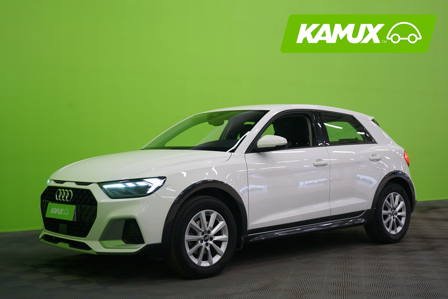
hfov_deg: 41.1
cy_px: 150
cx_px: 224
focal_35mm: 48
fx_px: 597
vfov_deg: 28.1
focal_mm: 48
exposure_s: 1/15
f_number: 4.5
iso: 400
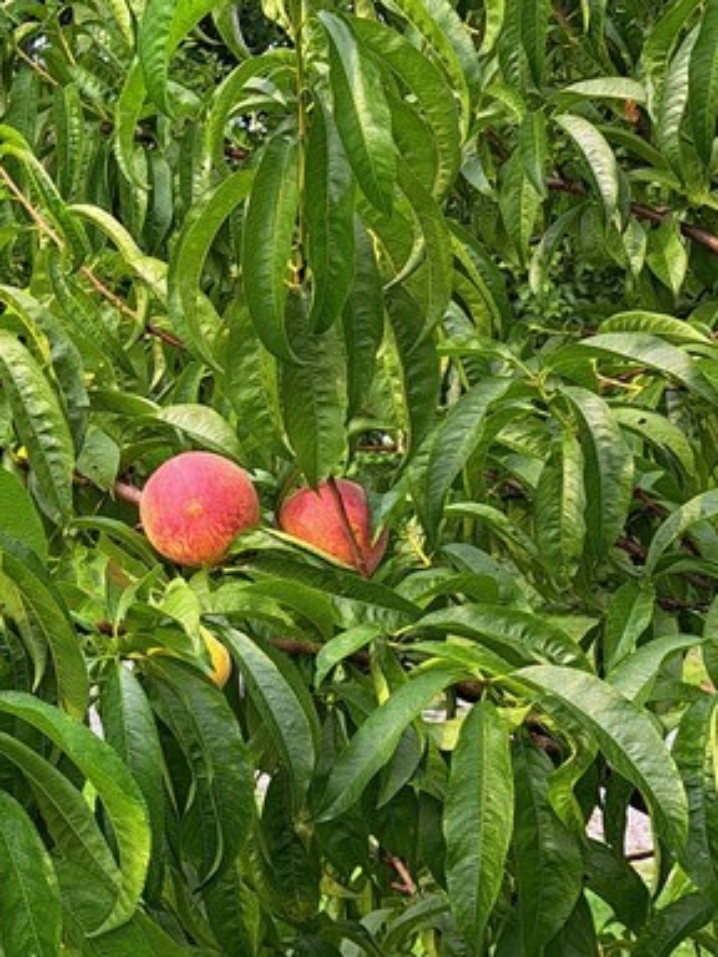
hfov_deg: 22.3
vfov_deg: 30.3
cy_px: 508
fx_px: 1770
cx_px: 60
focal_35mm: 64
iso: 50
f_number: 1.8
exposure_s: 1/364
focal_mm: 5.23
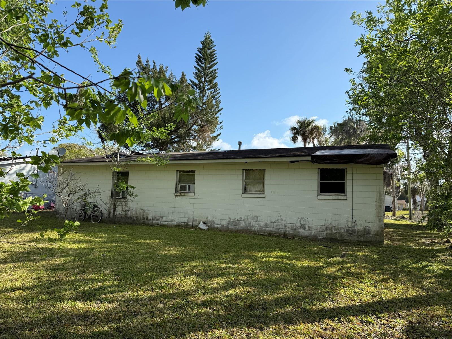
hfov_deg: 71.6
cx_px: 226
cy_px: 170
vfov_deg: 56.8
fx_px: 313
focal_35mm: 24
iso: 80
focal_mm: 6.76
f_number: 1.78
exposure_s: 1/2907
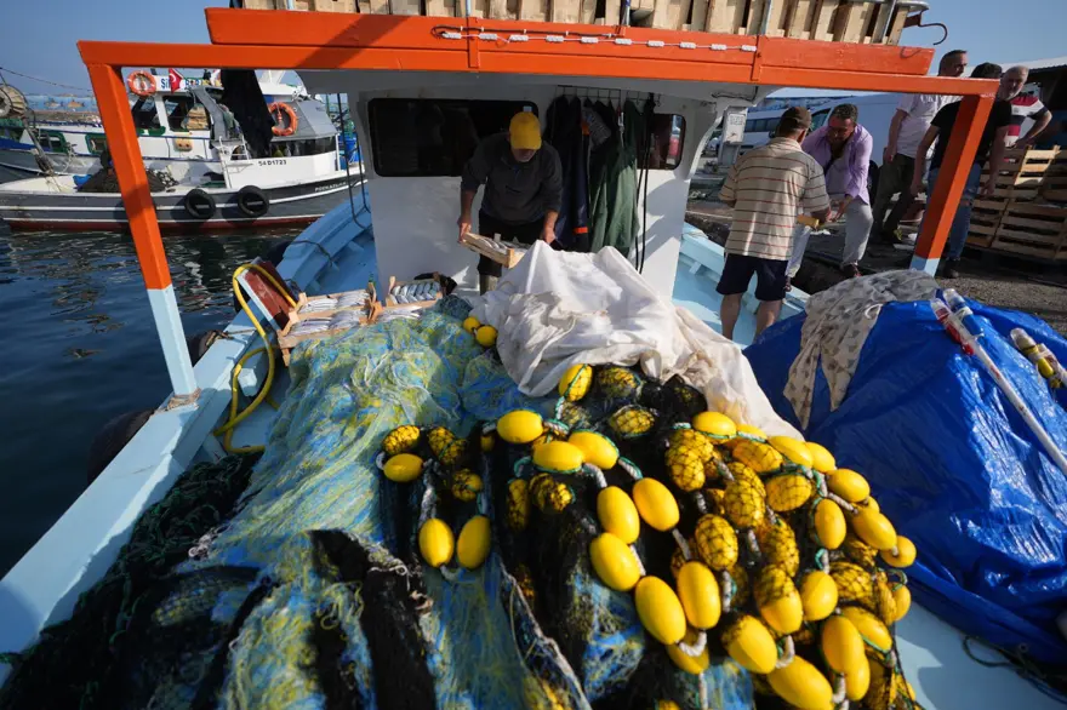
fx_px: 474
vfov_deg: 73.7
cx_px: 534
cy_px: 355
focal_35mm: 16
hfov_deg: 96.8
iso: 320
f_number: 2.8
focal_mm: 16
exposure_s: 1/6400
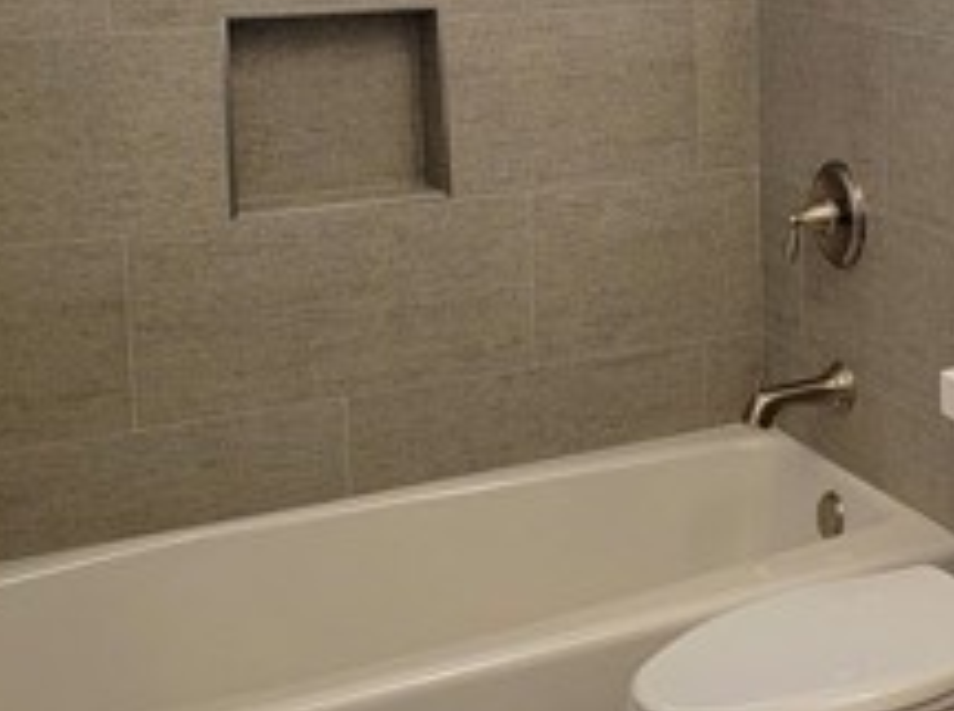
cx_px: 1100
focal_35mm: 71
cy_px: 82
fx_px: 1952
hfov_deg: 25.1
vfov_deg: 20.3
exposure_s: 1/120
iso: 125
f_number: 1.8
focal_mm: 6.7
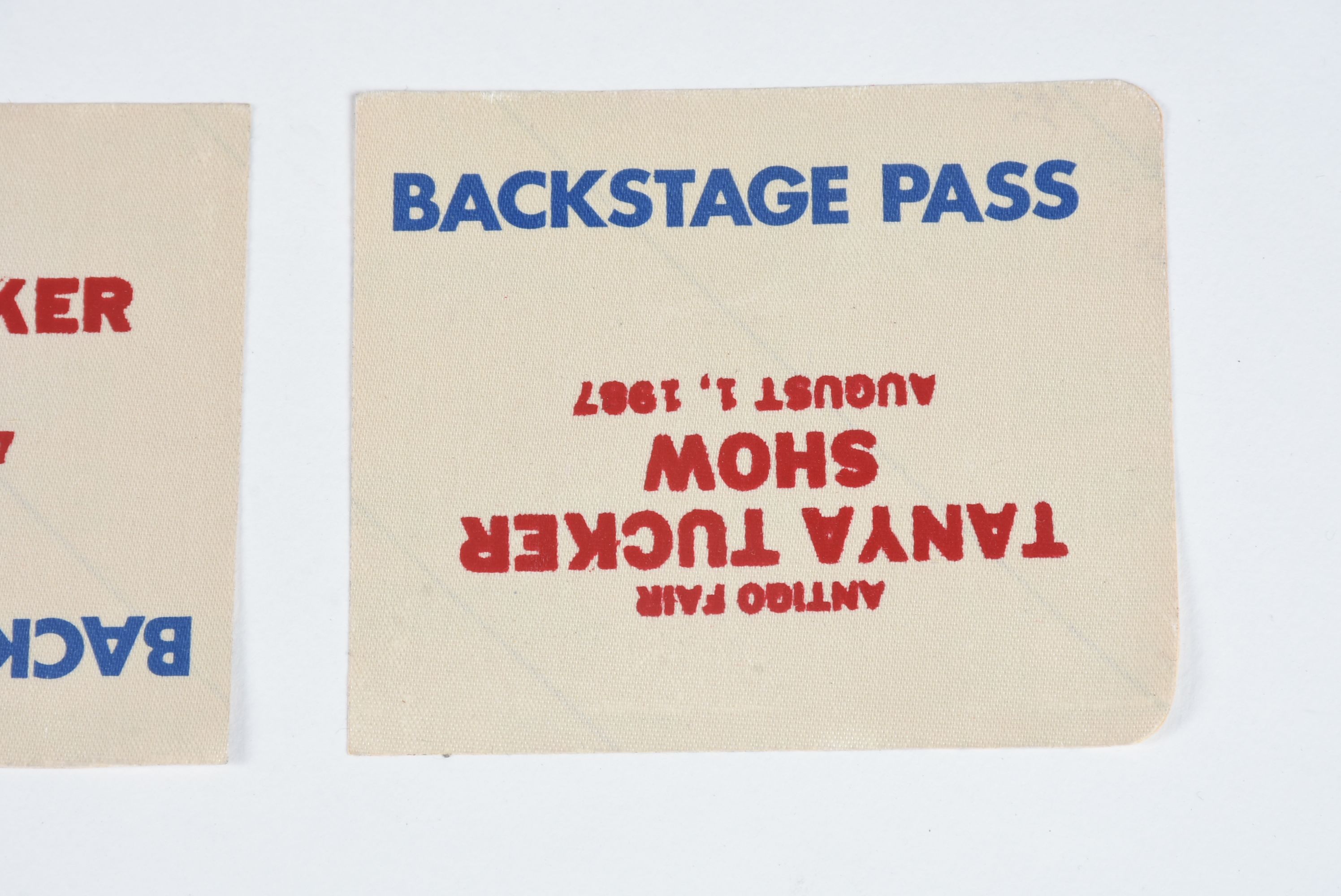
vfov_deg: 6.6
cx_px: 670
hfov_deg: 9.8
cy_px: 448
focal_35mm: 210
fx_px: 7828
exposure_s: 1/125
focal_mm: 140
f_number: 14
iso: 200
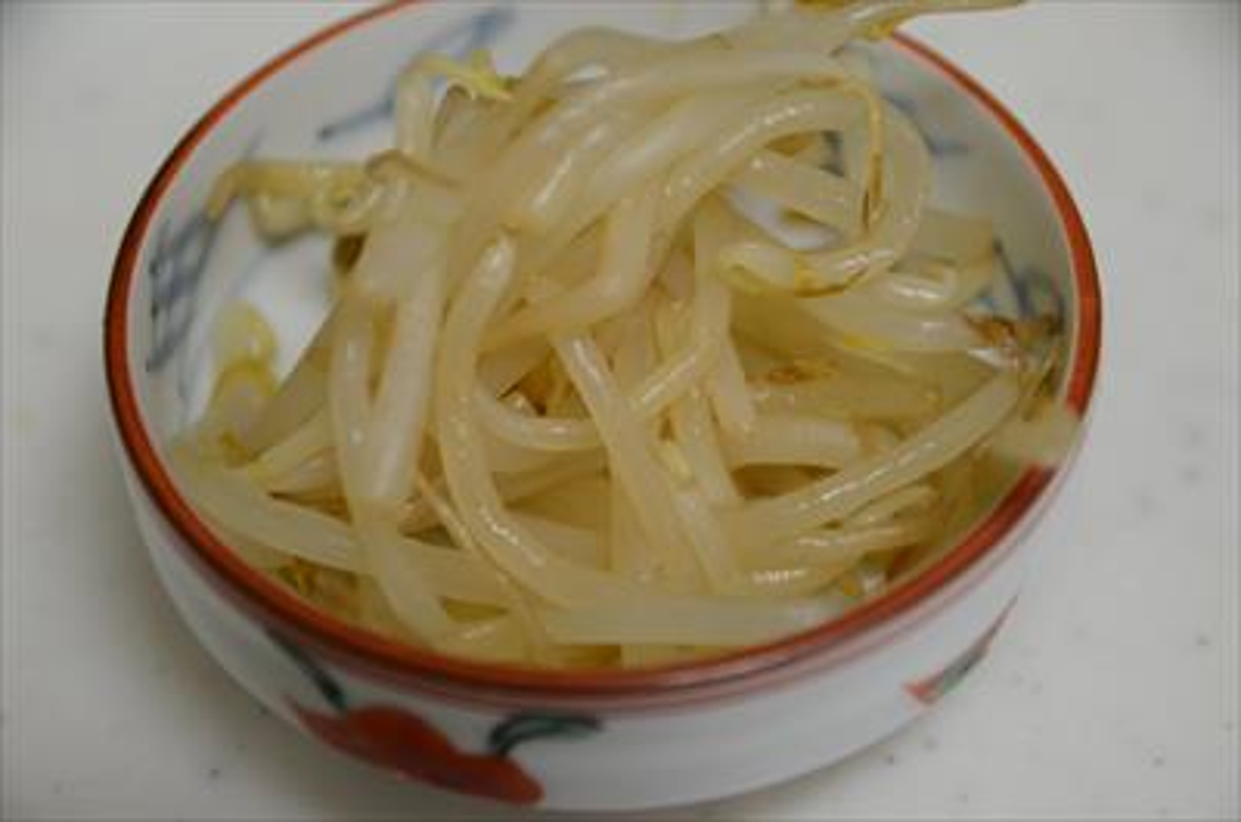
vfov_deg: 13.0
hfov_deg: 19.5
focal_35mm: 105
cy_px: 411
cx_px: 620
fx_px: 3612
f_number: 4
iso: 400
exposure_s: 1/40
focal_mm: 70
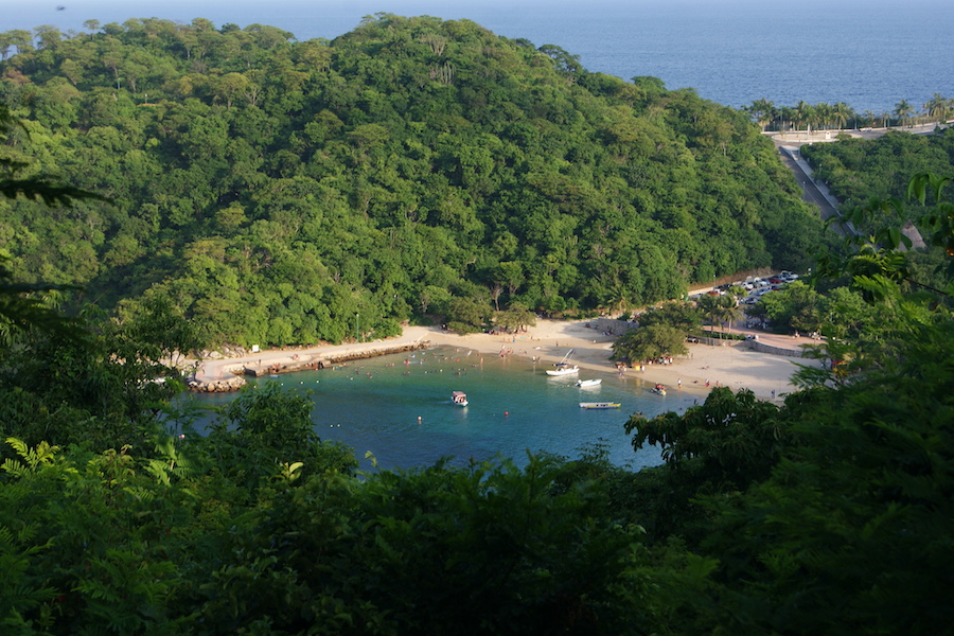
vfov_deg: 16.6
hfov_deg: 24.6
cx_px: 477
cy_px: 318
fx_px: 2186
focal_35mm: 82
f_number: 8
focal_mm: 55
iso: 100
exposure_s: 1/125
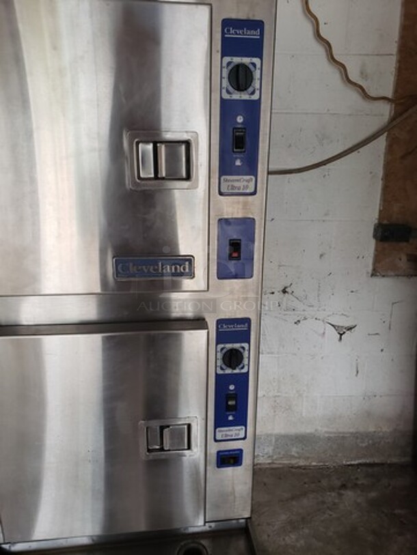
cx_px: 208
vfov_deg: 67.3
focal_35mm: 26
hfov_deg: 53.1
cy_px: 278
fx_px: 418
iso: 200
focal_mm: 4.3
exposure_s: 1/60
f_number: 2.4
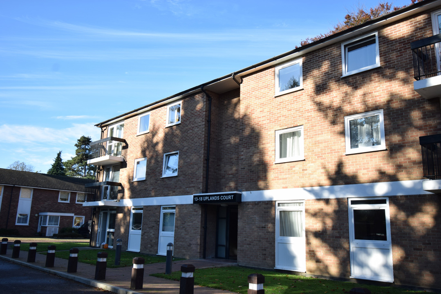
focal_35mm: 30
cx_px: 220
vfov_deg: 43.6
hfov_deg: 61.9
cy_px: 147
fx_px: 368
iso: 100
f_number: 5.6
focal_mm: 20
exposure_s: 1/160
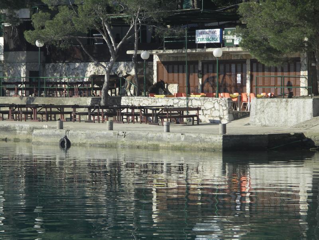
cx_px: 160
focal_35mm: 200
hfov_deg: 9.9
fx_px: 1843
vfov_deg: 7.4
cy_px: 120
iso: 100
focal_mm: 50.8
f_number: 4.5
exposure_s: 1/160
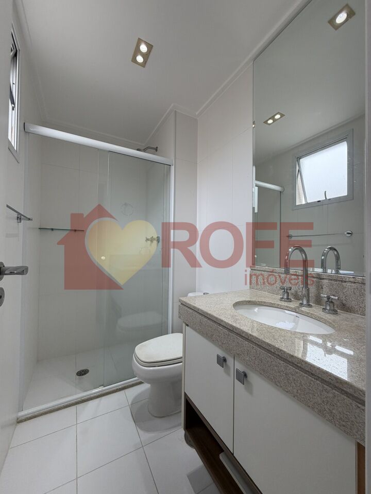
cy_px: 247
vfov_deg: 102.1
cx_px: 186
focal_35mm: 14
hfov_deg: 85.7
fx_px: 200
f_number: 2.2
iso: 50
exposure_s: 1/171
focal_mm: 2.22
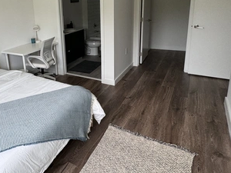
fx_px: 187
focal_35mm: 28
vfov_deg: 48.5
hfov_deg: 59.6
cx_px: 54
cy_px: 52
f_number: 2.2
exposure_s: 1/99
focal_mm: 2.22
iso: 100
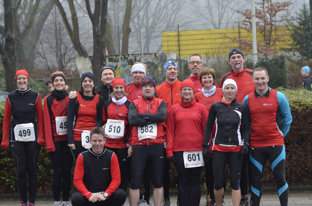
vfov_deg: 13.0
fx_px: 908
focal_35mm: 105
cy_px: 103
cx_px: 156
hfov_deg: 19.5
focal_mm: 70
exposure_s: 1/500
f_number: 4
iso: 1600
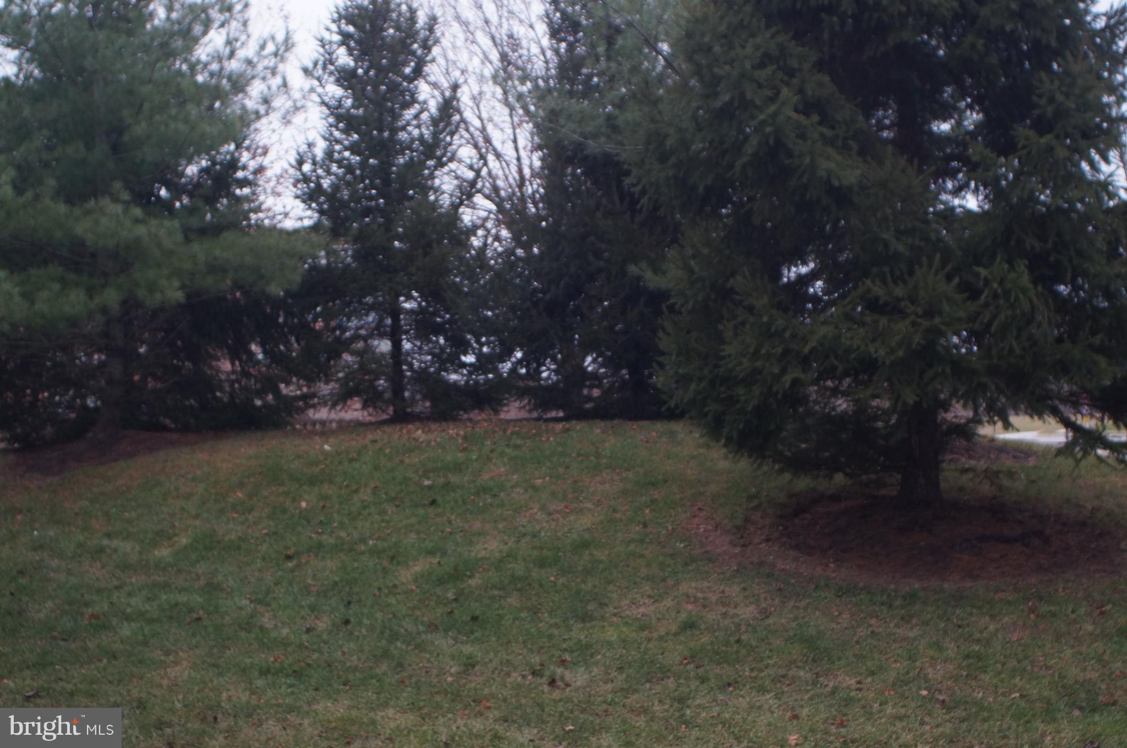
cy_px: 374
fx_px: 1641
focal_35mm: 52
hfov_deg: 37.9
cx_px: 564
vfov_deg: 25.7
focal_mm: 35
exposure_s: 1/60
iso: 640
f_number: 4
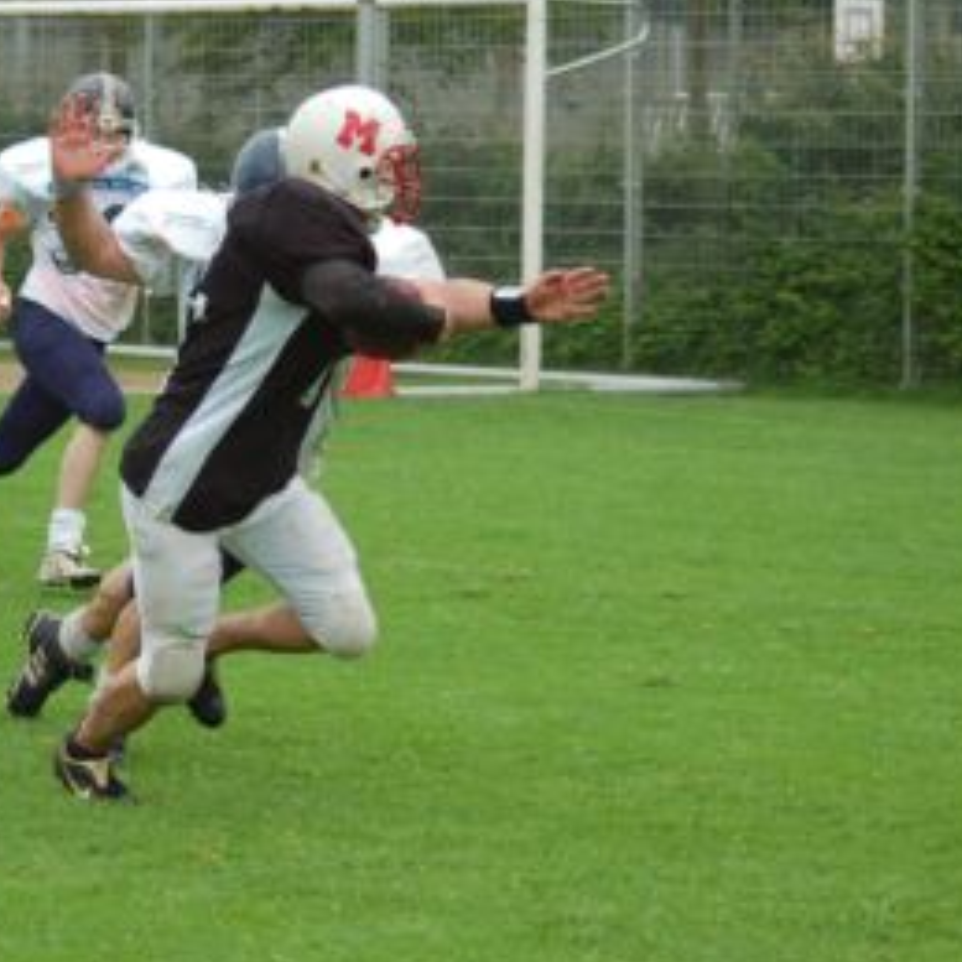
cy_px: 472
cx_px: 370
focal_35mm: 156
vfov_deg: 11.2
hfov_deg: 11.2
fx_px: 4905
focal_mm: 70
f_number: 4
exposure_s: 1/1000
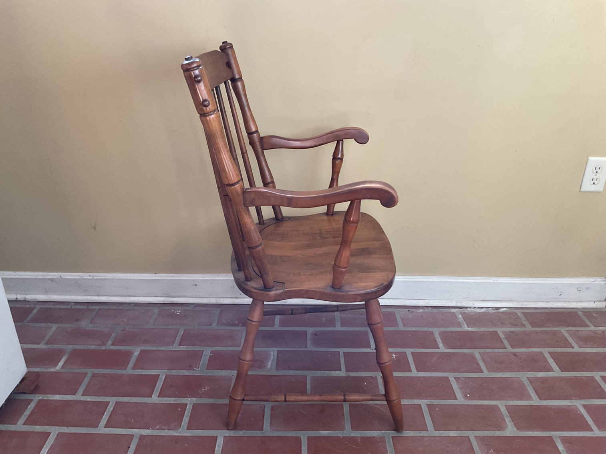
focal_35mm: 29
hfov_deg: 61.7
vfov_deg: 48.2
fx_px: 508
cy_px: 227
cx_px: 303
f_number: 1.8
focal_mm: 3
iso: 160
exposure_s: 1/60
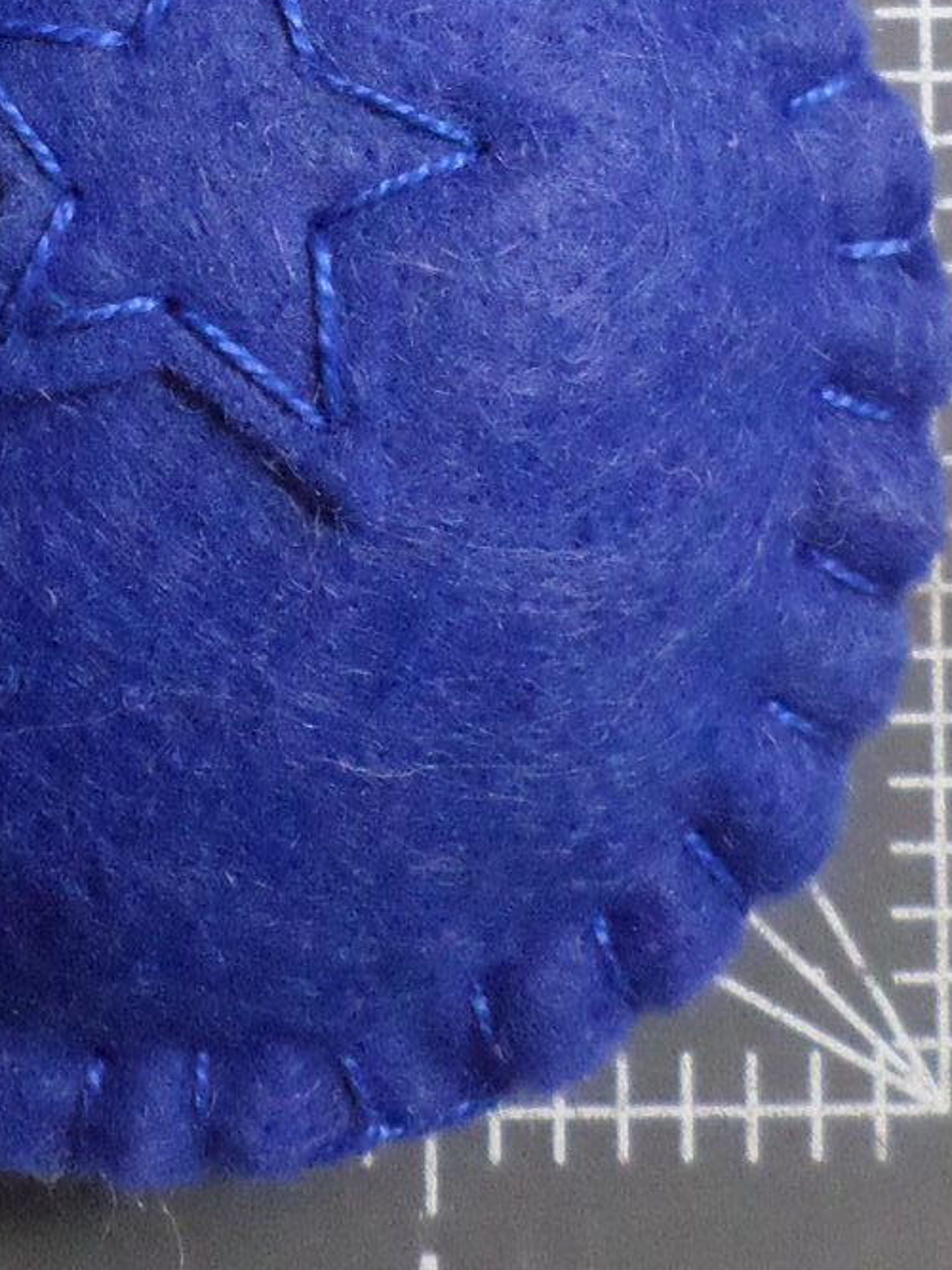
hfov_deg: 20.1
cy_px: -223
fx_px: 2641
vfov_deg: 24.7
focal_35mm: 72
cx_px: 101
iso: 400
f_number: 2.5
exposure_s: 1/30
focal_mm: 4.5
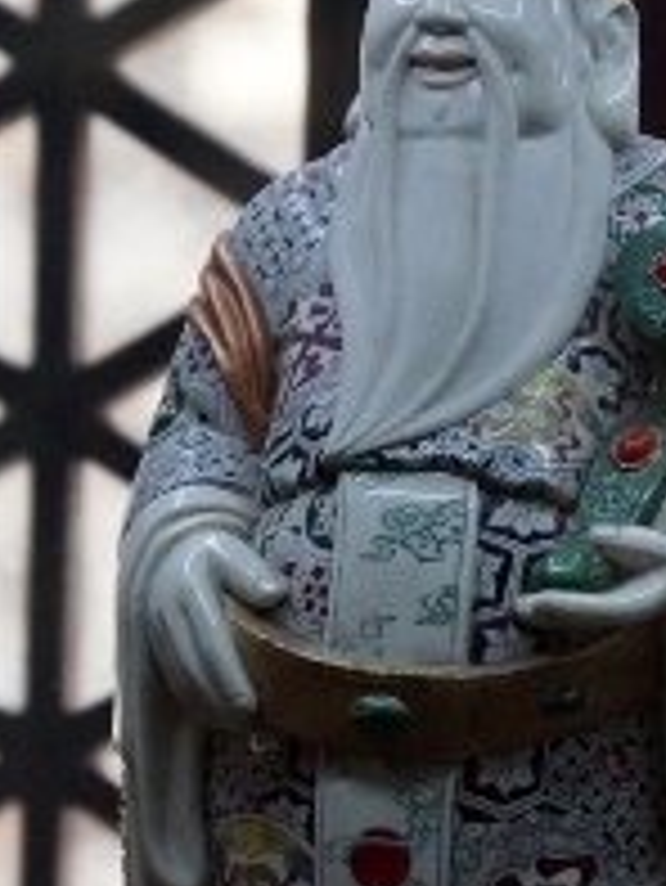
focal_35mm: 352
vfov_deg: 5.6
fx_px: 9020
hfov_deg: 4.2
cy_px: 517
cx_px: 416
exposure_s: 1/500
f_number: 5.6
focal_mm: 120
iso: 3200
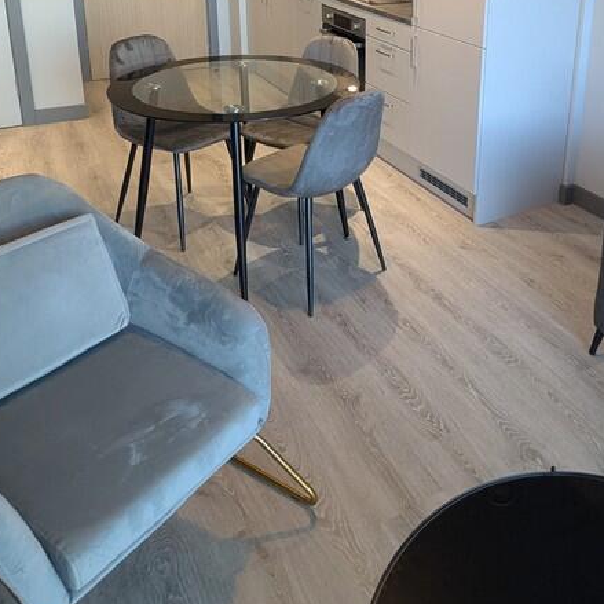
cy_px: 93
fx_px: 651
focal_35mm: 33
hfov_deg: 48.1
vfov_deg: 46.2
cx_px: 442
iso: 182
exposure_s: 1/46.8
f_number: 2.2
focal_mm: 2.35
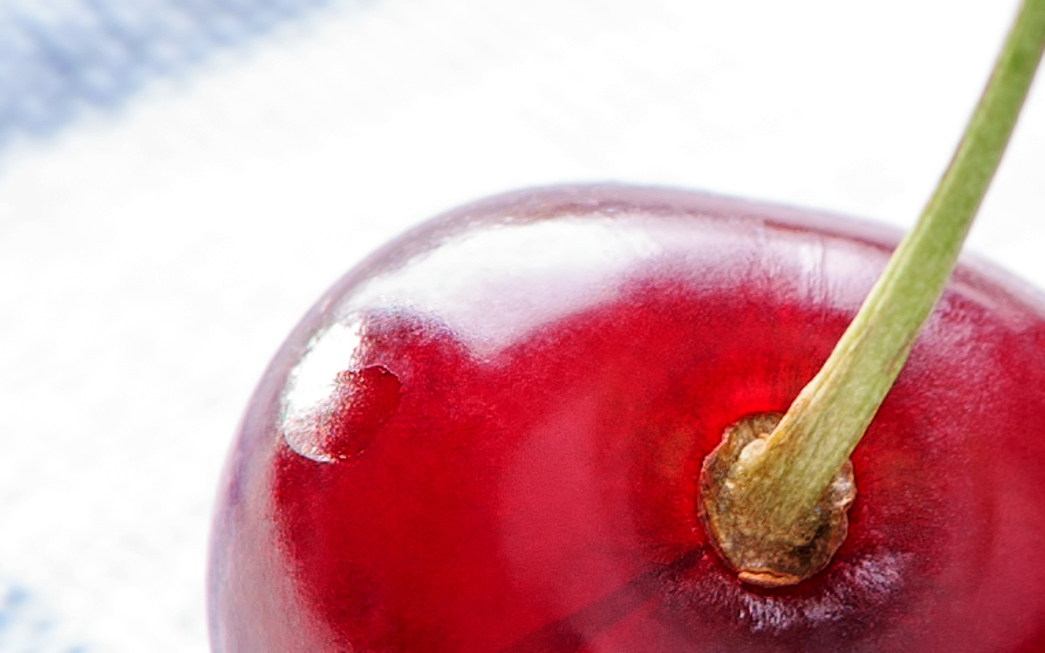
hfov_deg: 3.5
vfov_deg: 2.2
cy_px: -19
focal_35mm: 598
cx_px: 2381
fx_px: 17035
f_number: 8
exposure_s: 1/125
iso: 200
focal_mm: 105
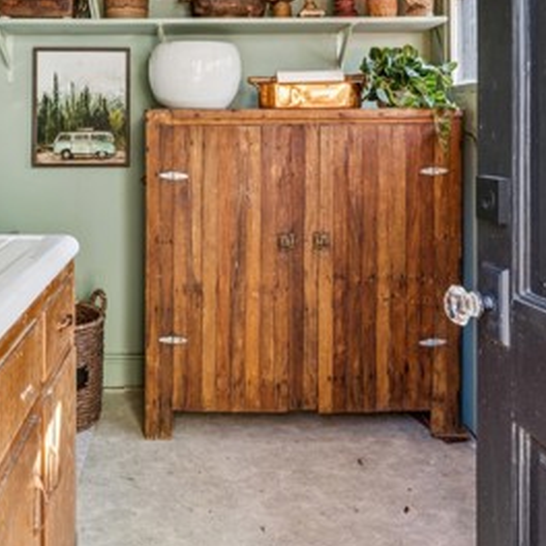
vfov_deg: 42.5
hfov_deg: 43.9
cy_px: 120
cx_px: 207
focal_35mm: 38
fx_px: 671
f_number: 22
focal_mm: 18.3
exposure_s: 5
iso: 100
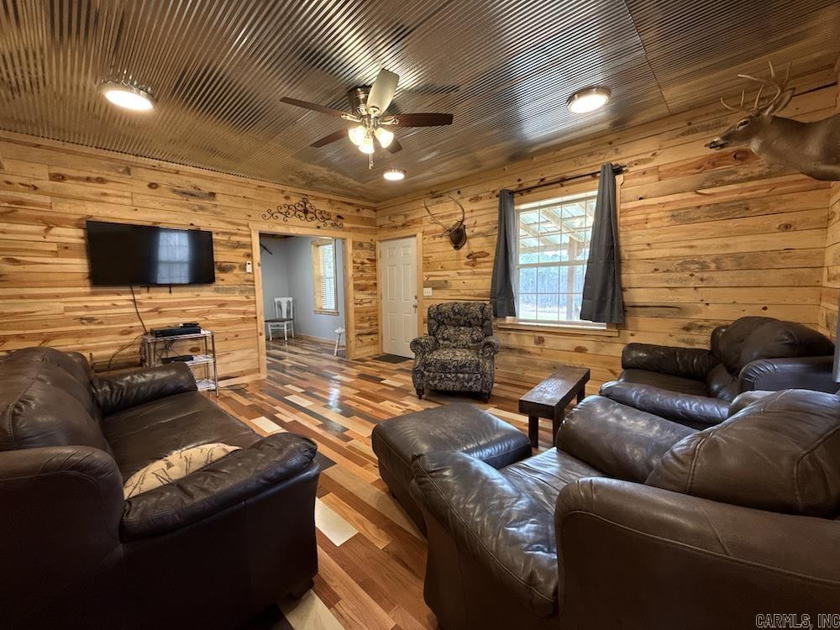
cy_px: 315
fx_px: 340
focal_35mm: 14
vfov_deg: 85.7
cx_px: 420
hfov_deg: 102.1
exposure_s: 1/120
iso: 400
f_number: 2.2
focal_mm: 2.22
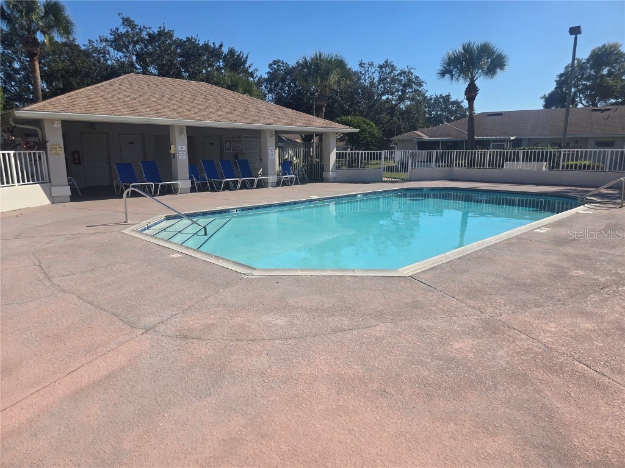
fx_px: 415
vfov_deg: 58.9
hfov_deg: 73.9
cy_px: 234
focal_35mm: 23
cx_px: 312
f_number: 1.7
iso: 12
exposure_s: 1/1038
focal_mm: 6.3
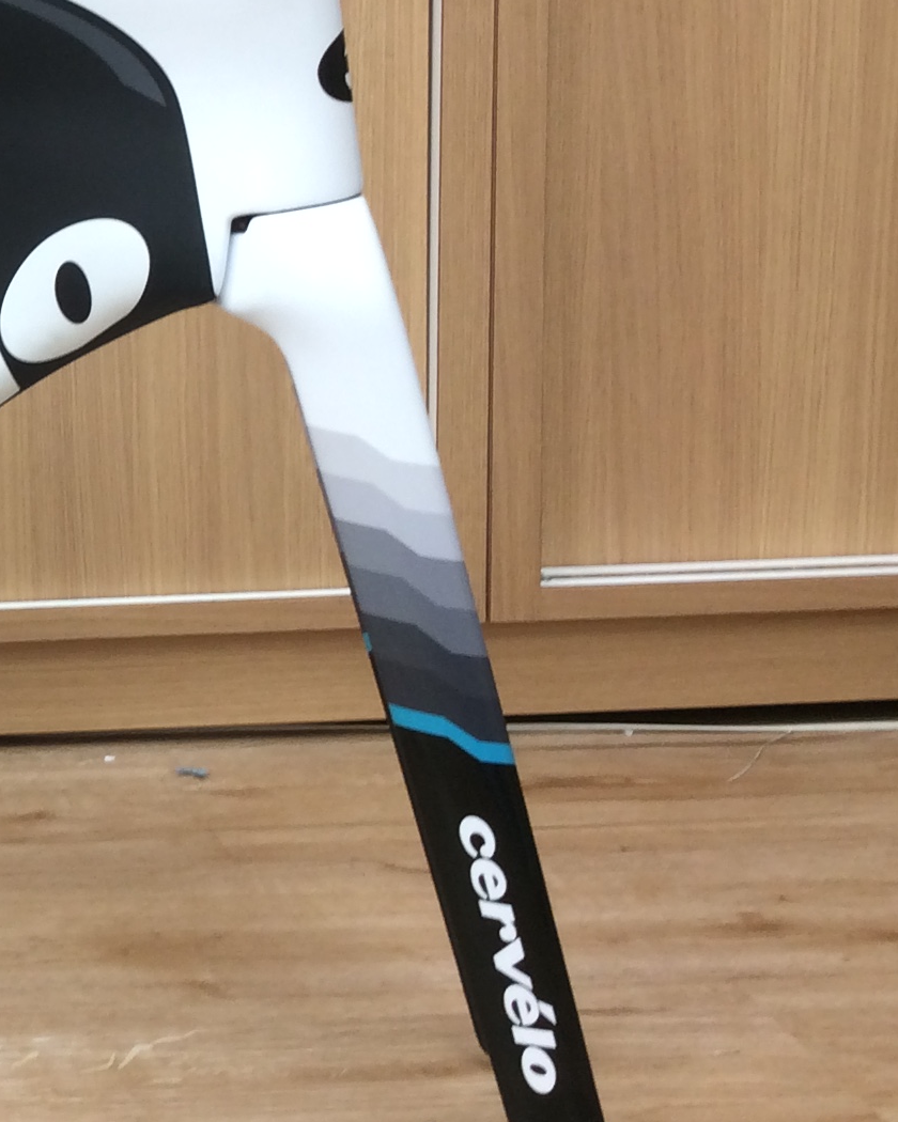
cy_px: 269
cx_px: -406
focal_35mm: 77
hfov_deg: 18.0
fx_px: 2558
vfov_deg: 24.5
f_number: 2.4
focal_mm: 3.3
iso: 32
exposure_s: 1/25
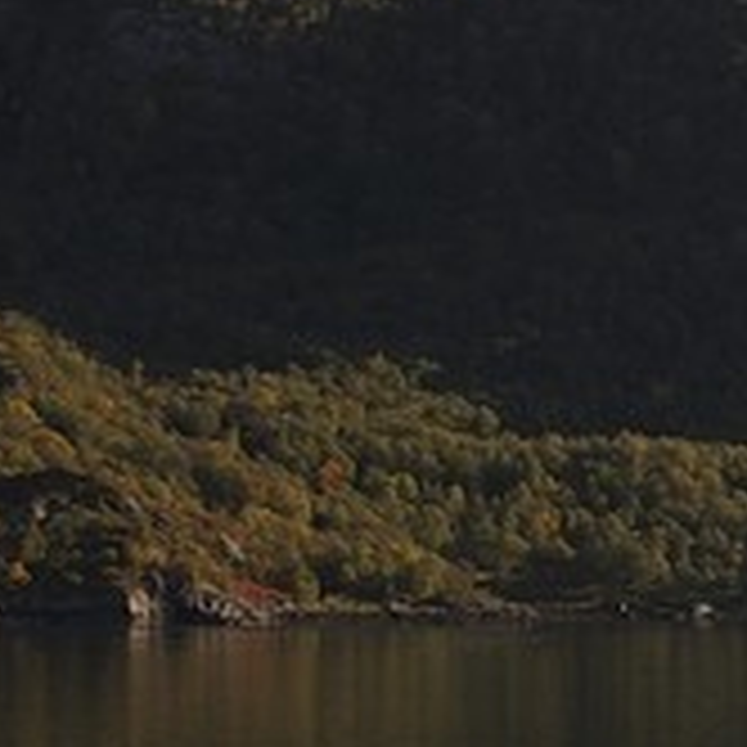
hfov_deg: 4.8
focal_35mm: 311
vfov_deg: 5.6
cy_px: 819
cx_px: 3456
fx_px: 7593
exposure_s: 1/160
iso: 200
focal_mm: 38
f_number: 11
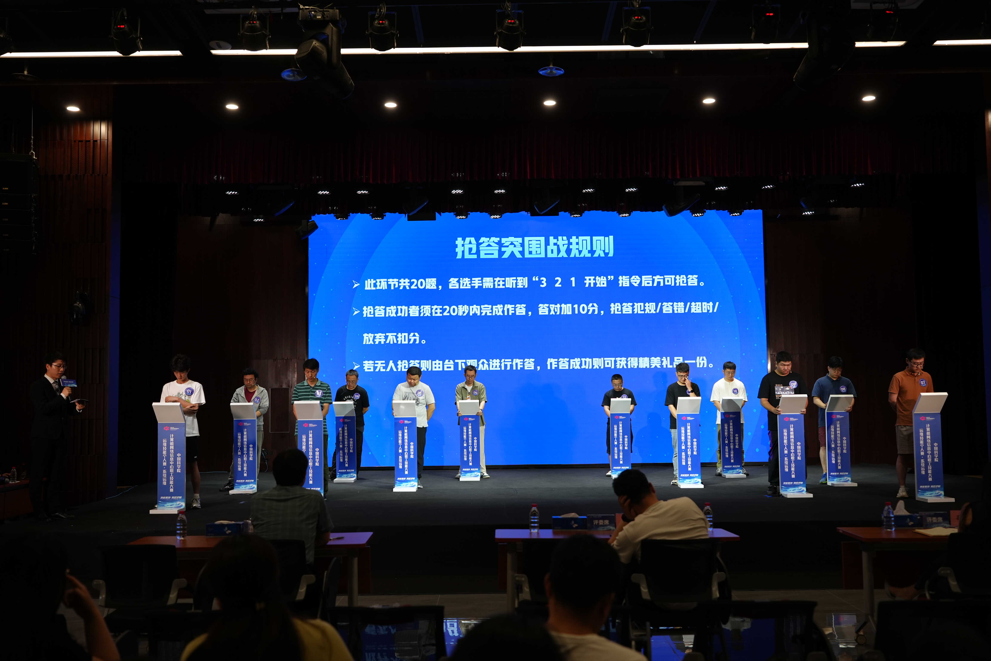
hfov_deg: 54.4
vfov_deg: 37.9
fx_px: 963
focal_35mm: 35
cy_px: 330
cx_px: 496
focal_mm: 35
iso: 640
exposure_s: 1/125
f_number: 2.8
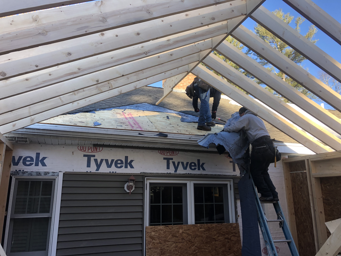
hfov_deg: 63.4
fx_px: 276
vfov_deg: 49.7
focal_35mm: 28
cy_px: 128
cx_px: 170
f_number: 1.8
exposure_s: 1/220
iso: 20
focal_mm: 3.99
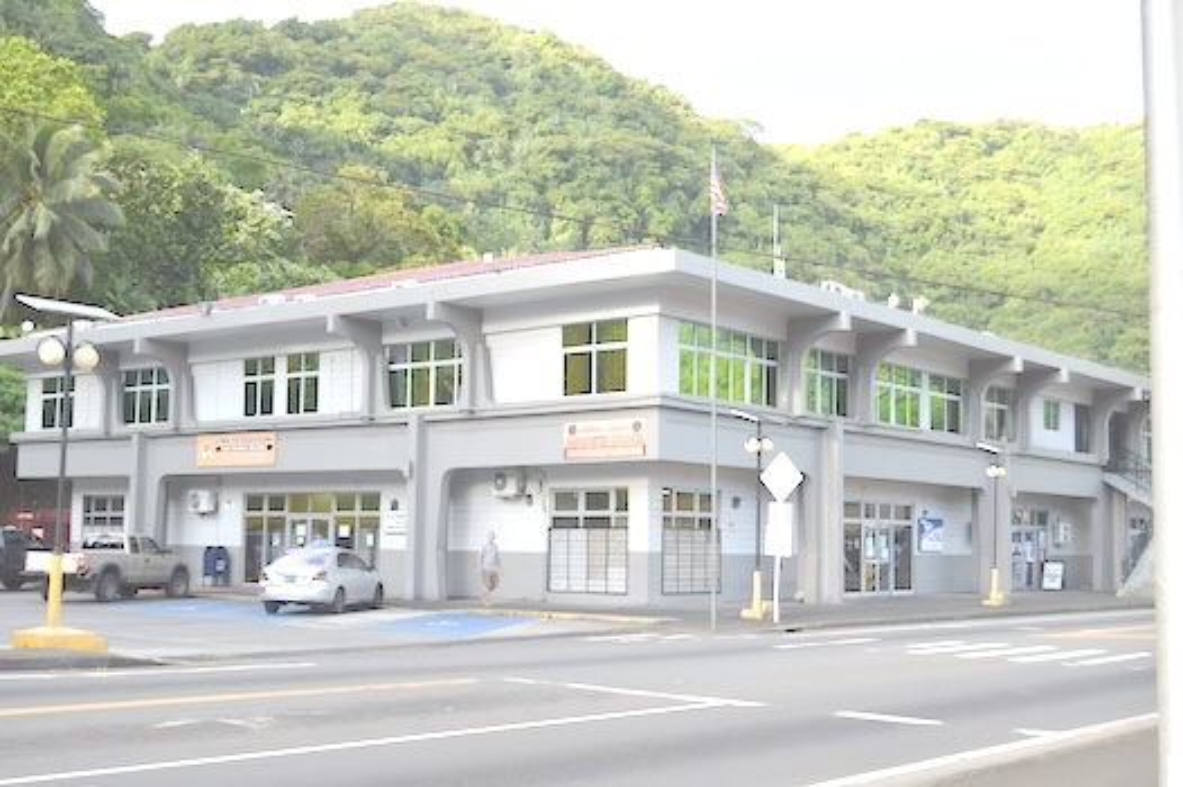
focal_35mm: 45
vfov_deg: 29.8
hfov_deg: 43.6
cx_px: 592
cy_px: 394
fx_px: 1478
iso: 400
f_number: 4.2
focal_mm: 30
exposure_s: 1/500
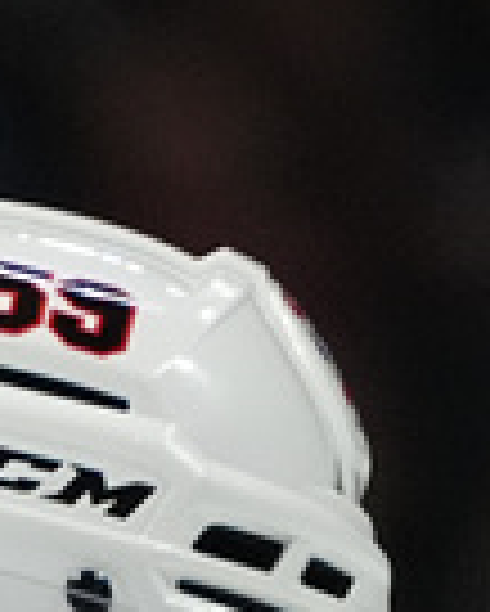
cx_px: -1416
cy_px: 1402
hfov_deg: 0.6
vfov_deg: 0.8
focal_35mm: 2494
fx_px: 45160
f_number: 5.6
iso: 6400
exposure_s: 1/1600
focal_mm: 352
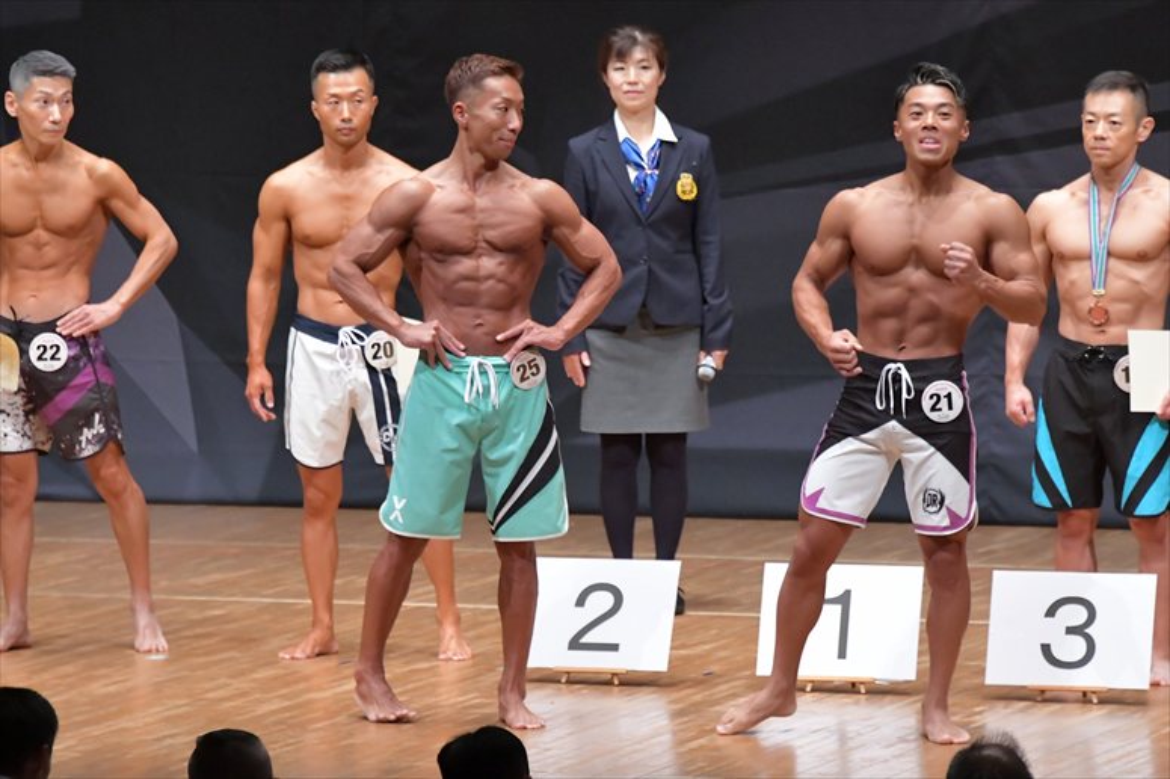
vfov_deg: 4.8
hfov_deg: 7.2
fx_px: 9258
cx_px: 585
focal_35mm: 285
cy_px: 390
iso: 8000
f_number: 5.6
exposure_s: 1/400
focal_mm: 190
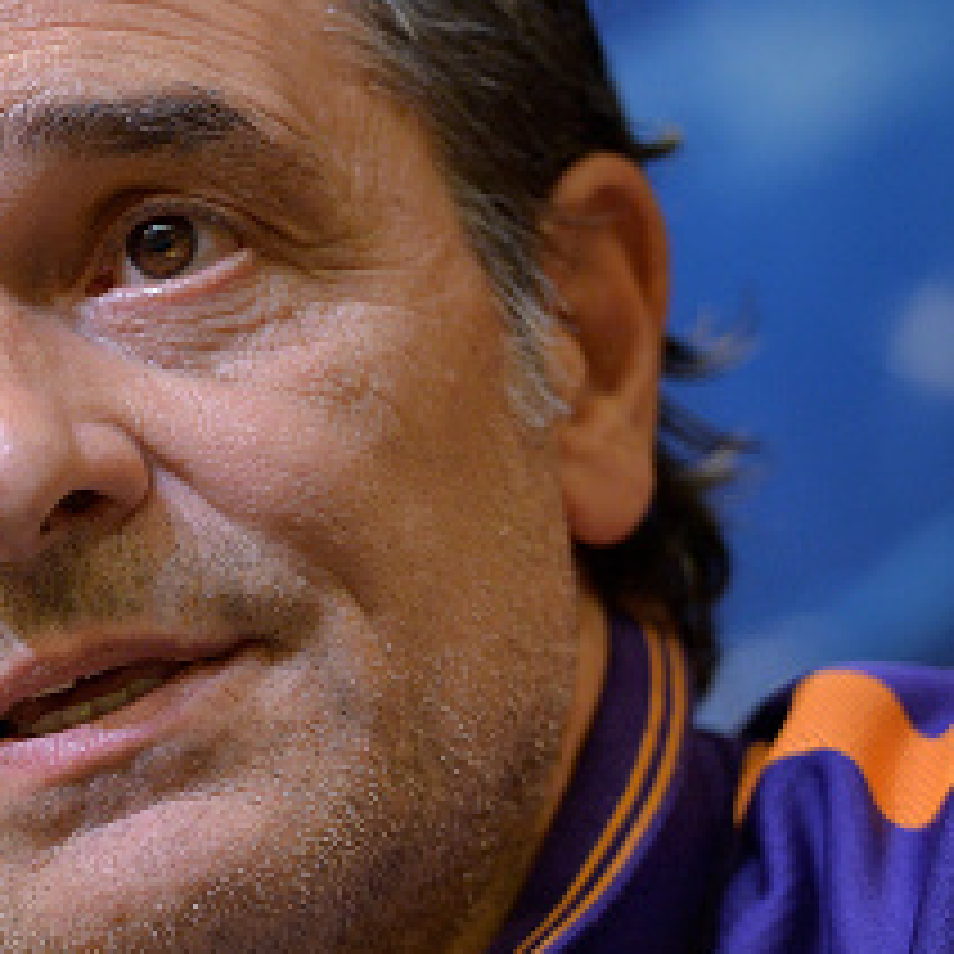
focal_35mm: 358
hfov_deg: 4.9
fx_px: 11162
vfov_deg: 4.9
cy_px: 540
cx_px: -171
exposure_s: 1/400
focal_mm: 150
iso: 2000
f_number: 2.8
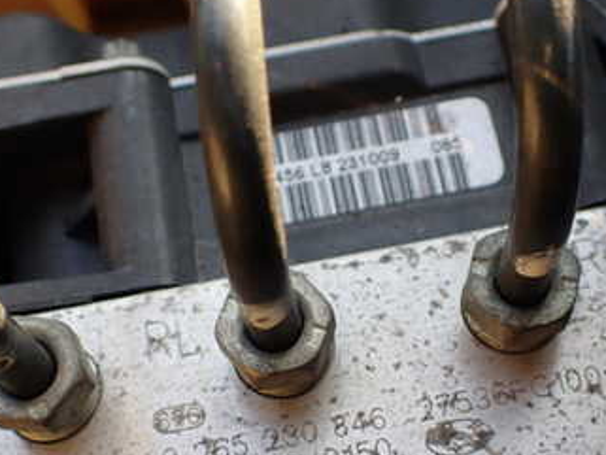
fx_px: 981
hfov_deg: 34.3
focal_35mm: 56
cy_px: 321
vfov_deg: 25.9
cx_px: 342
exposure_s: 1/125
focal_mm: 5.4
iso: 100
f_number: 2.3
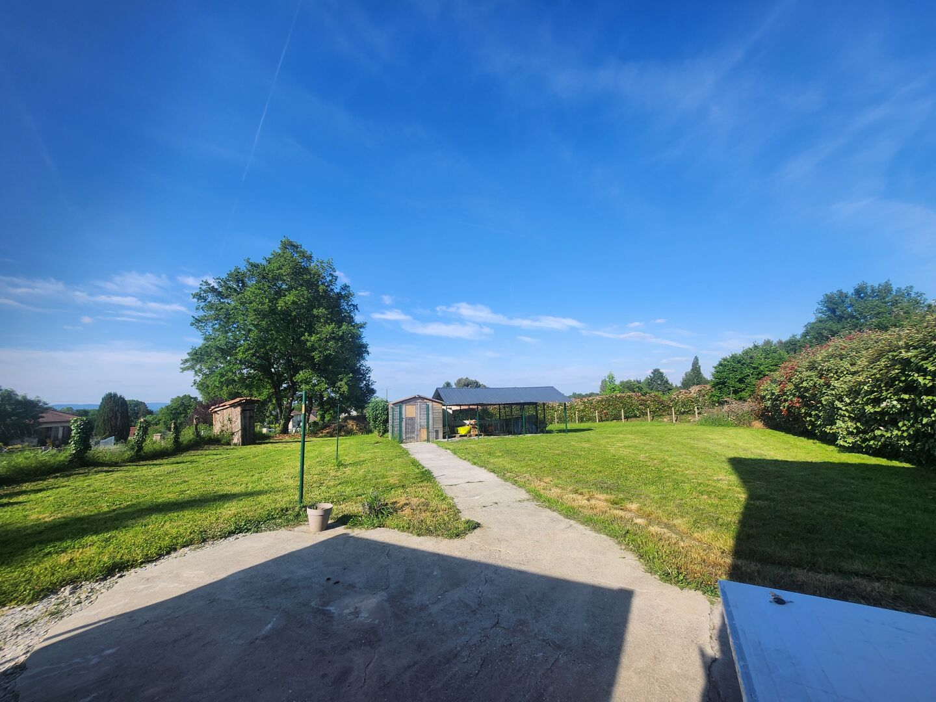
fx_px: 352
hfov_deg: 106.2
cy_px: 351
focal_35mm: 13
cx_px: 468
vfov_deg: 89.9
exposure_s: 1/902
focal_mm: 1.74
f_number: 2.2
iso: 32
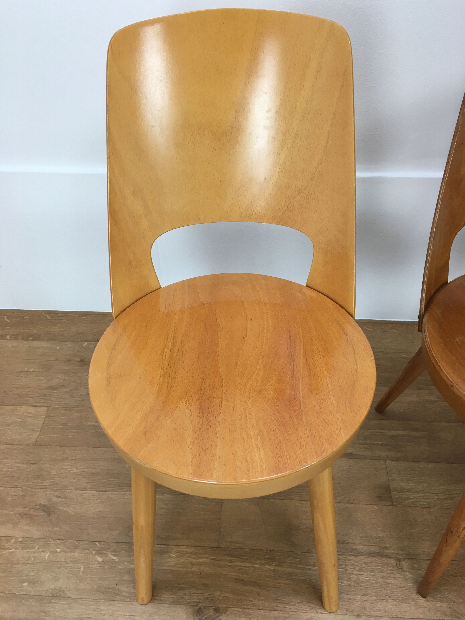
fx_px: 519
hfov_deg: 48.2
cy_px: 310
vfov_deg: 61.7
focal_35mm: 29
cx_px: 232
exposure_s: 1/33
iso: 40
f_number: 2.2
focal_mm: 4.15
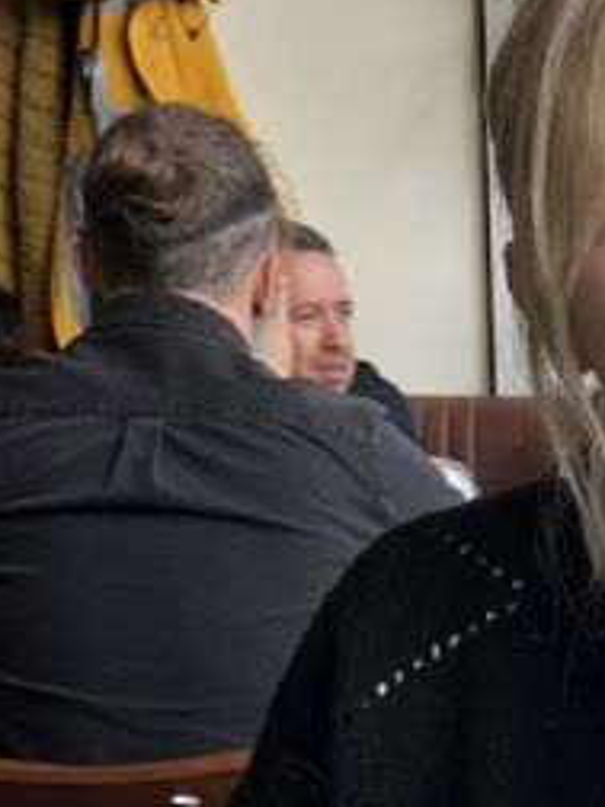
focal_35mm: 62
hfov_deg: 22.3
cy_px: 772
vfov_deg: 29.5
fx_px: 1445
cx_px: 669
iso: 40
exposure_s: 1/281
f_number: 1.5
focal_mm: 5.7
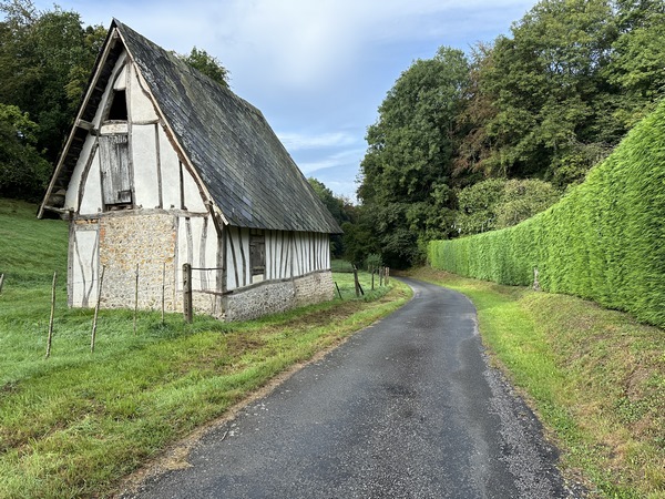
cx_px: 332
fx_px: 461
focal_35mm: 24
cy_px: 250
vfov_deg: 56.8
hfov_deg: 71.6
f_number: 1.78
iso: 80
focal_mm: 6.86
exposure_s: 1/1304
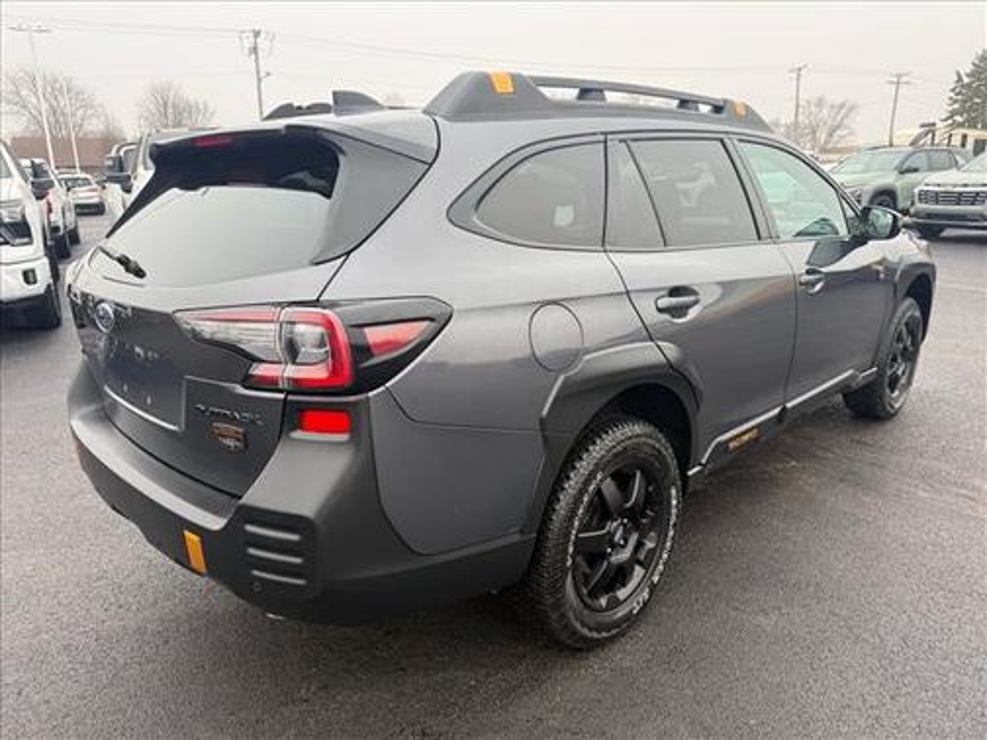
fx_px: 684
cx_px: 494
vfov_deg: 56.8
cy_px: 370
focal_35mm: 24
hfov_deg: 71.6
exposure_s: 1/335
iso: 100
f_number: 1.78
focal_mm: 6.76
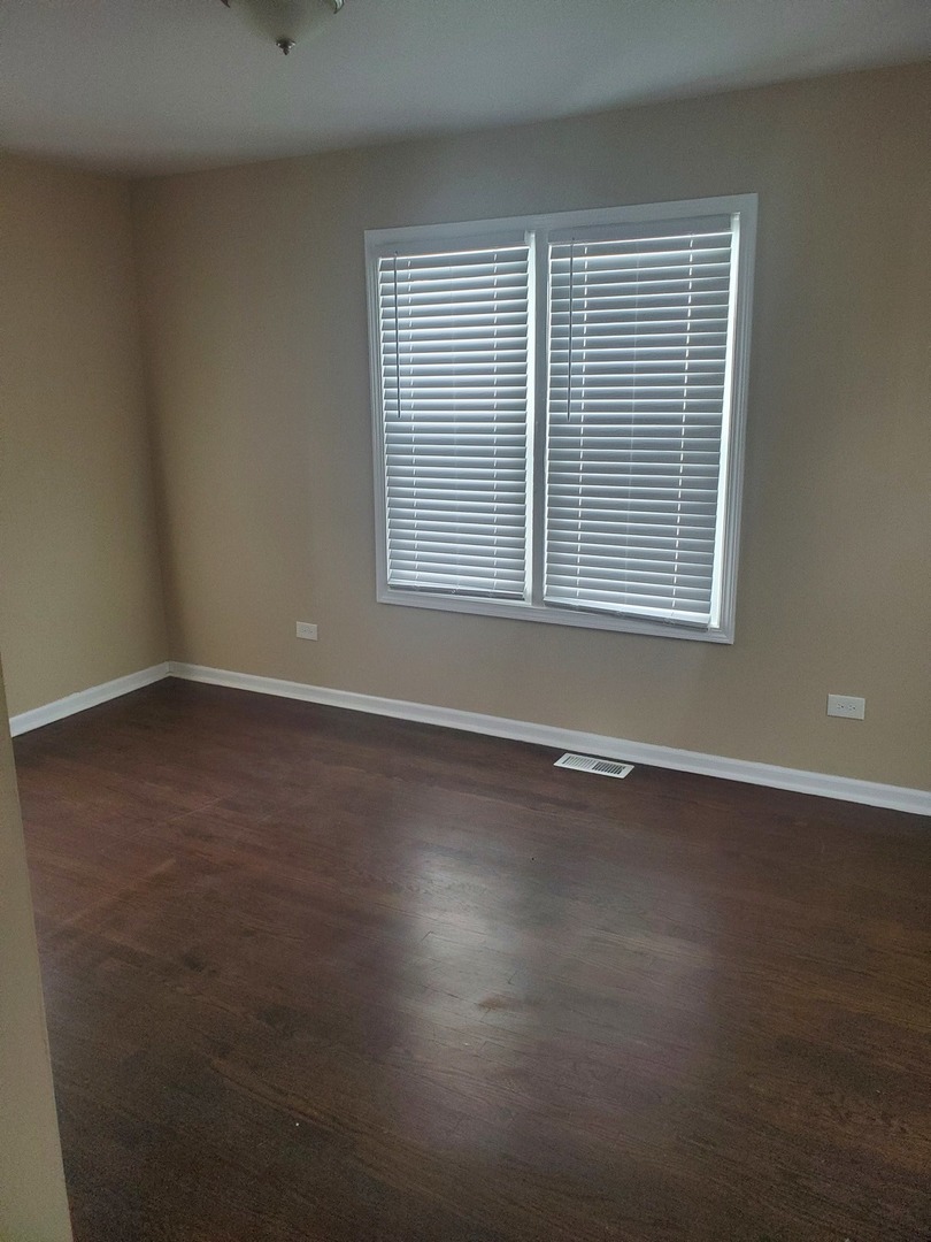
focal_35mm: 26
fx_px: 932
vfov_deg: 67.3
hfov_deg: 53.1
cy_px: 621
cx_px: 466
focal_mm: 4.3
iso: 320
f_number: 2.4
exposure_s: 1/120
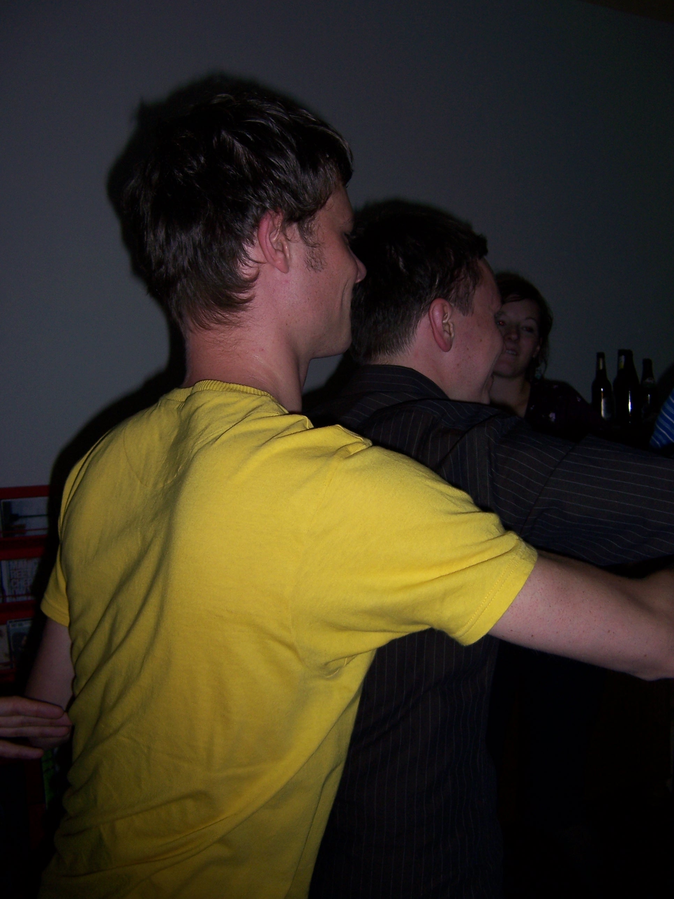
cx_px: 337
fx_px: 857
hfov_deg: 42.9
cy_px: 450
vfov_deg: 55.4
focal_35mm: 33
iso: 80
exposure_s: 1/60
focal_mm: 5.5
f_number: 2.8
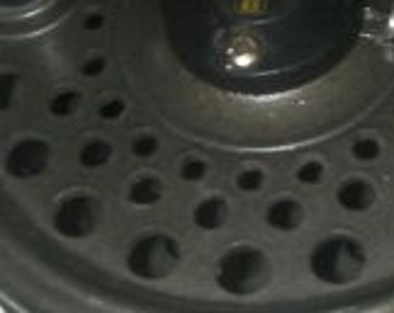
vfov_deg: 13.9
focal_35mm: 110
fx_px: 1280
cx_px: 272
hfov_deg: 17.4
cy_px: 78
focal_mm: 6.3
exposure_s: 1/30
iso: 200
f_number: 5.6
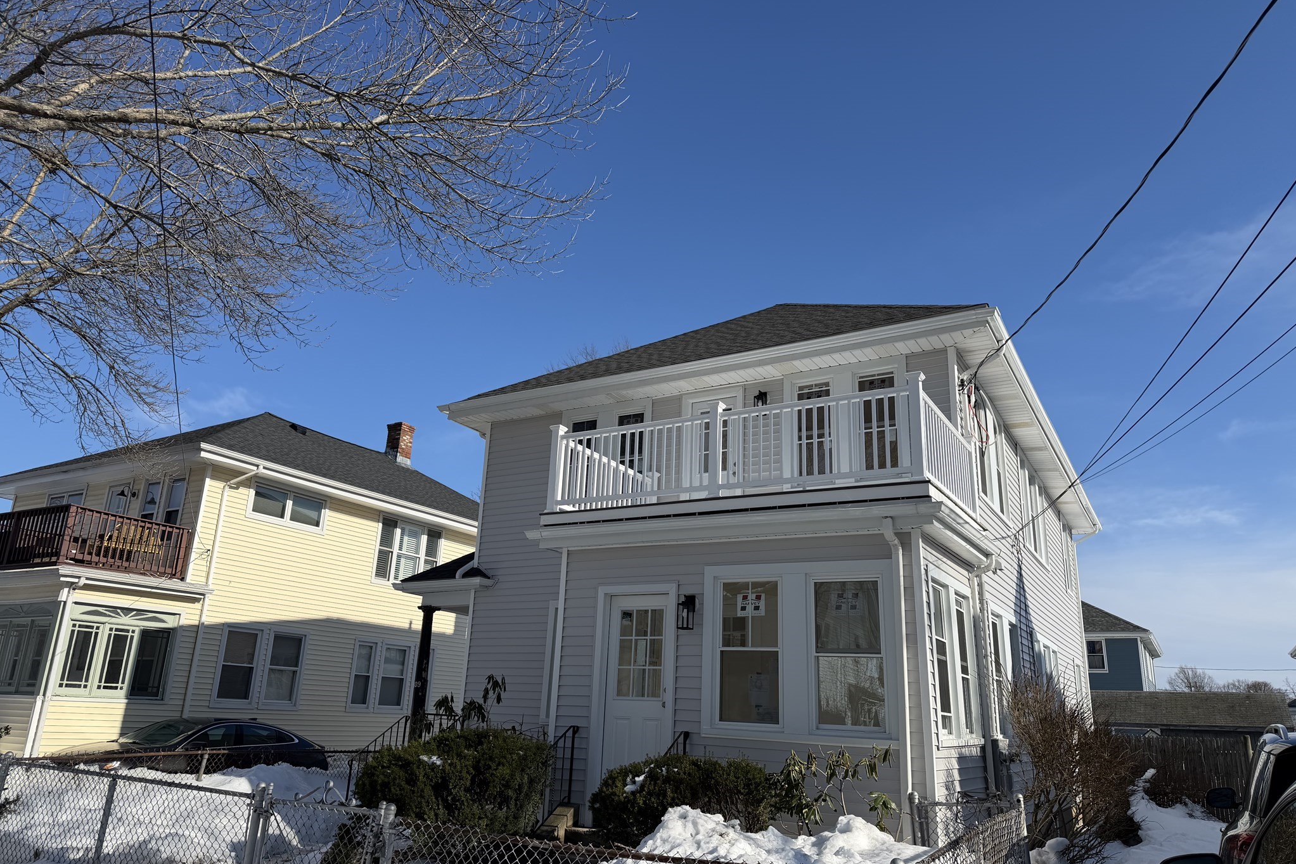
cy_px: 435
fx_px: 900
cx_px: 648
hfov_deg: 71.5
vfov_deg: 51.3
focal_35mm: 25
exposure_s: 1/6173
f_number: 1.78
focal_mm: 6.76
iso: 80
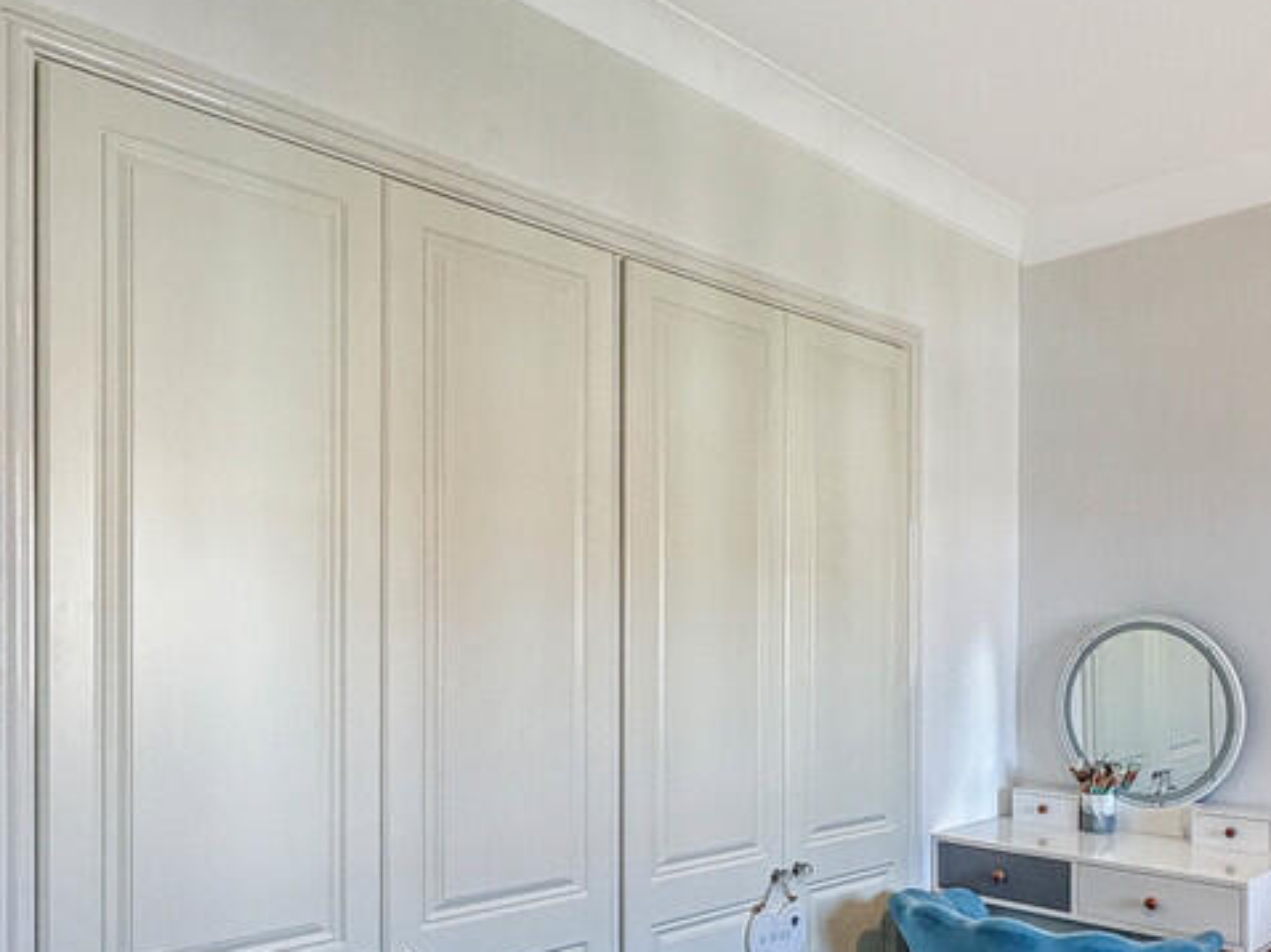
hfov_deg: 58.9
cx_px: 822
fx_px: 1101
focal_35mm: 30
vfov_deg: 46.0
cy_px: 644
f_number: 2.2
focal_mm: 2.22
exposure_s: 1/100
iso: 250
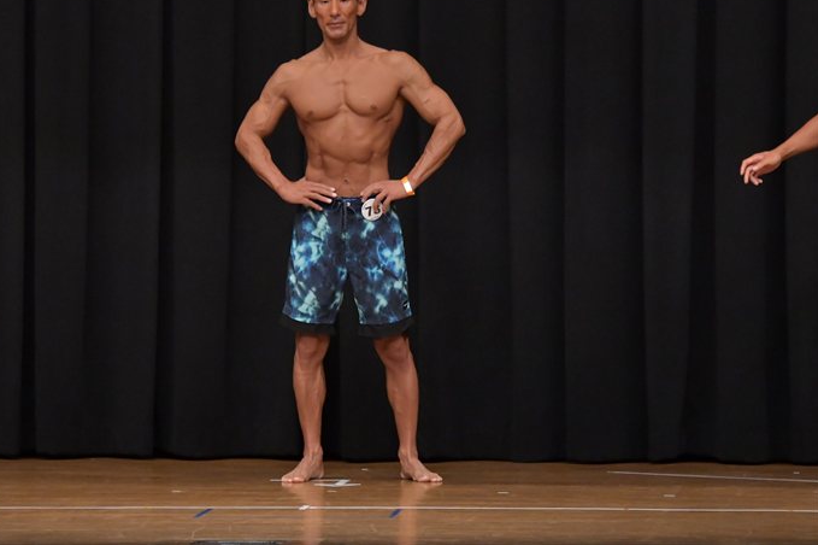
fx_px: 6609
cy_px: 235
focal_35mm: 291
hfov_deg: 7.1
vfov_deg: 4.7
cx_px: 354
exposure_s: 1/400
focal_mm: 170
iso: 6400
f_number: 5.6
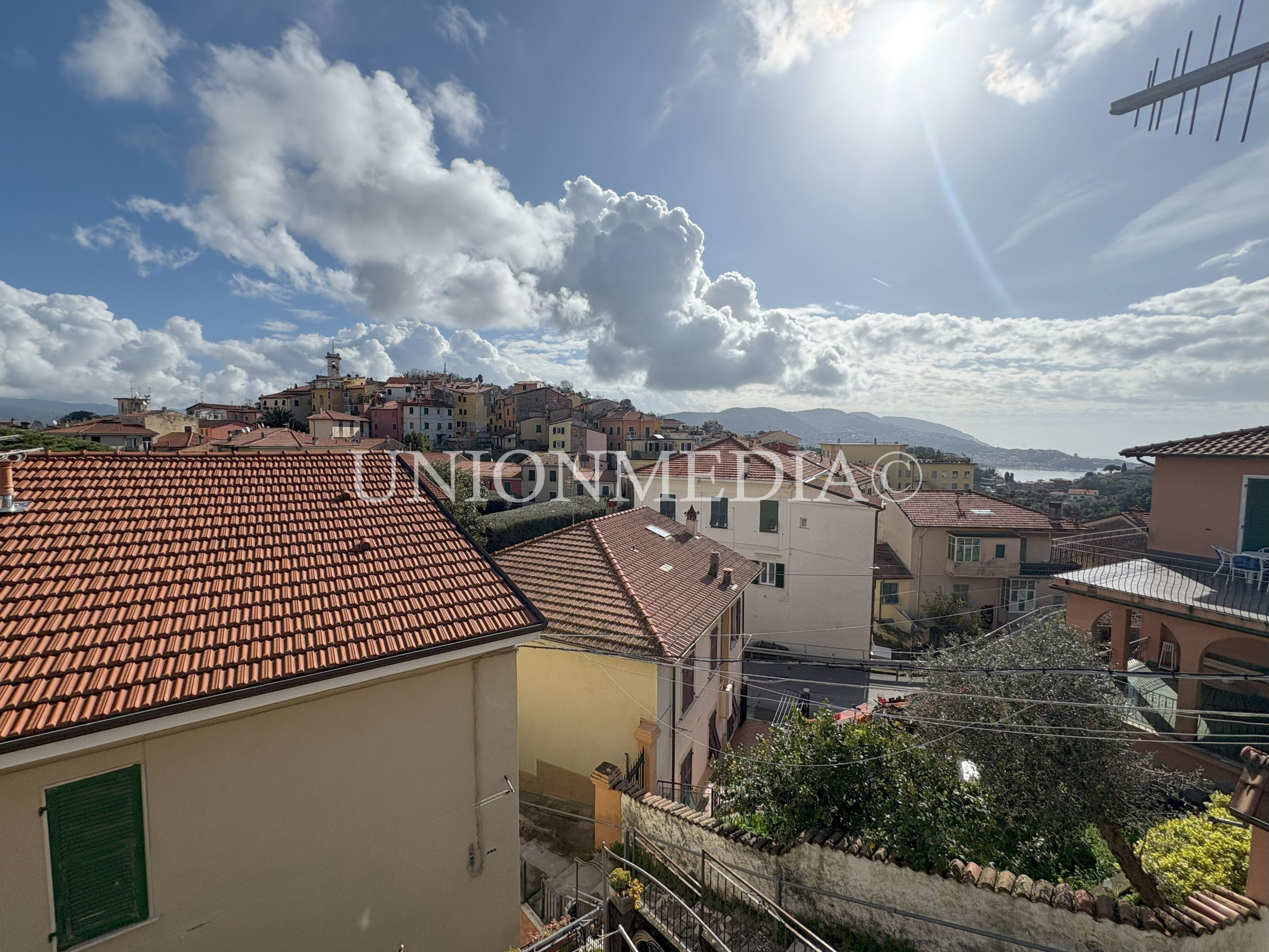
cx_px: 634
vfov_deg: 85.7
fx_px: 513
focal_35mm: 14
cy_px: 476
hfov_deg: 102.1
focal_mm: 2.22
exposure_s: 1/3717
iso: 50
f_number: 2.2
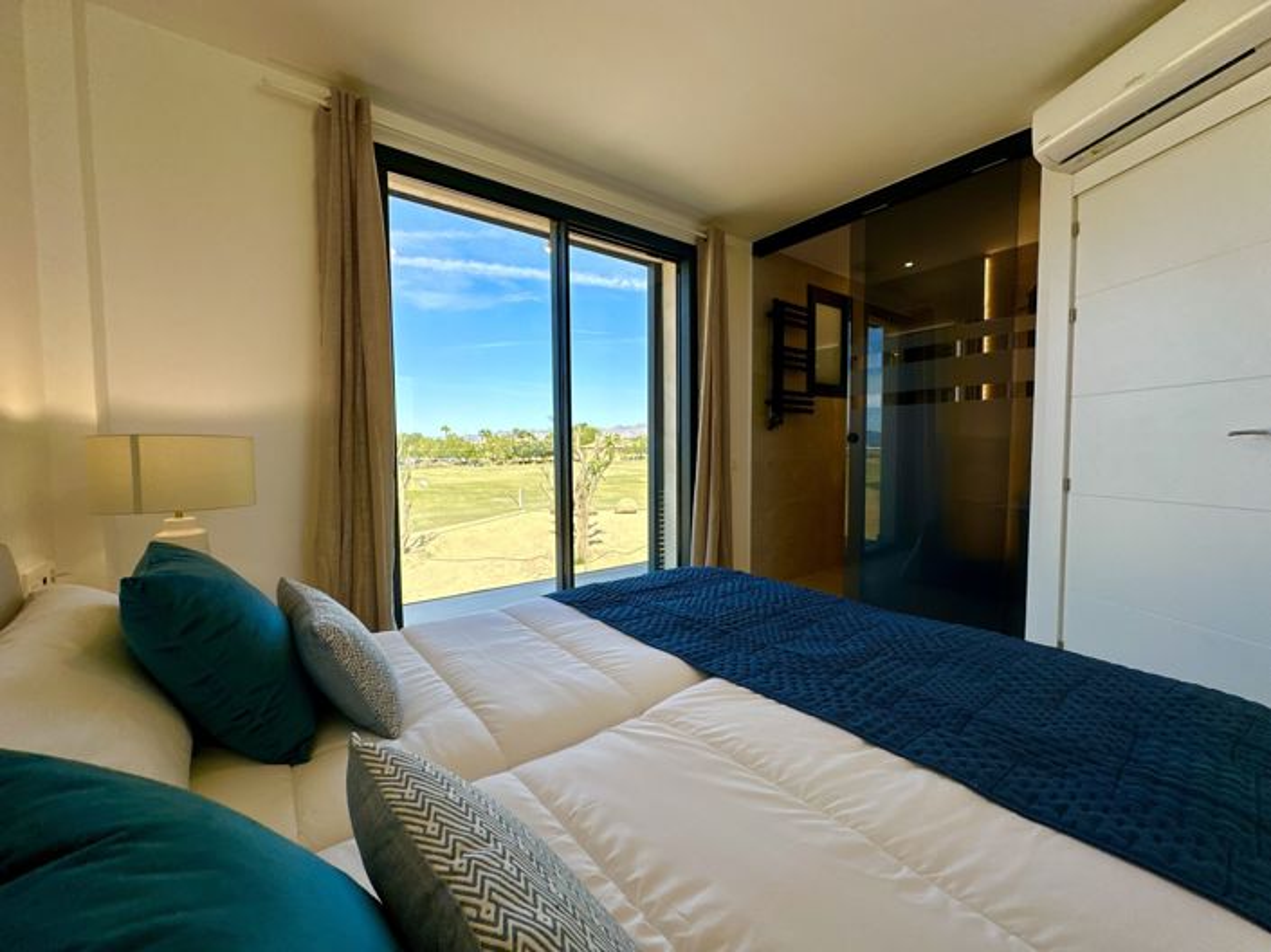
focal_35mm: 14
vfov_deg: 85.6
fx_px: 514
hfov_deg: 102.1
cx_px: 636
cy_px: 476
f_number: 2.2
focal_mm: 2.22
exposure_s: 1/1103
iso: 40
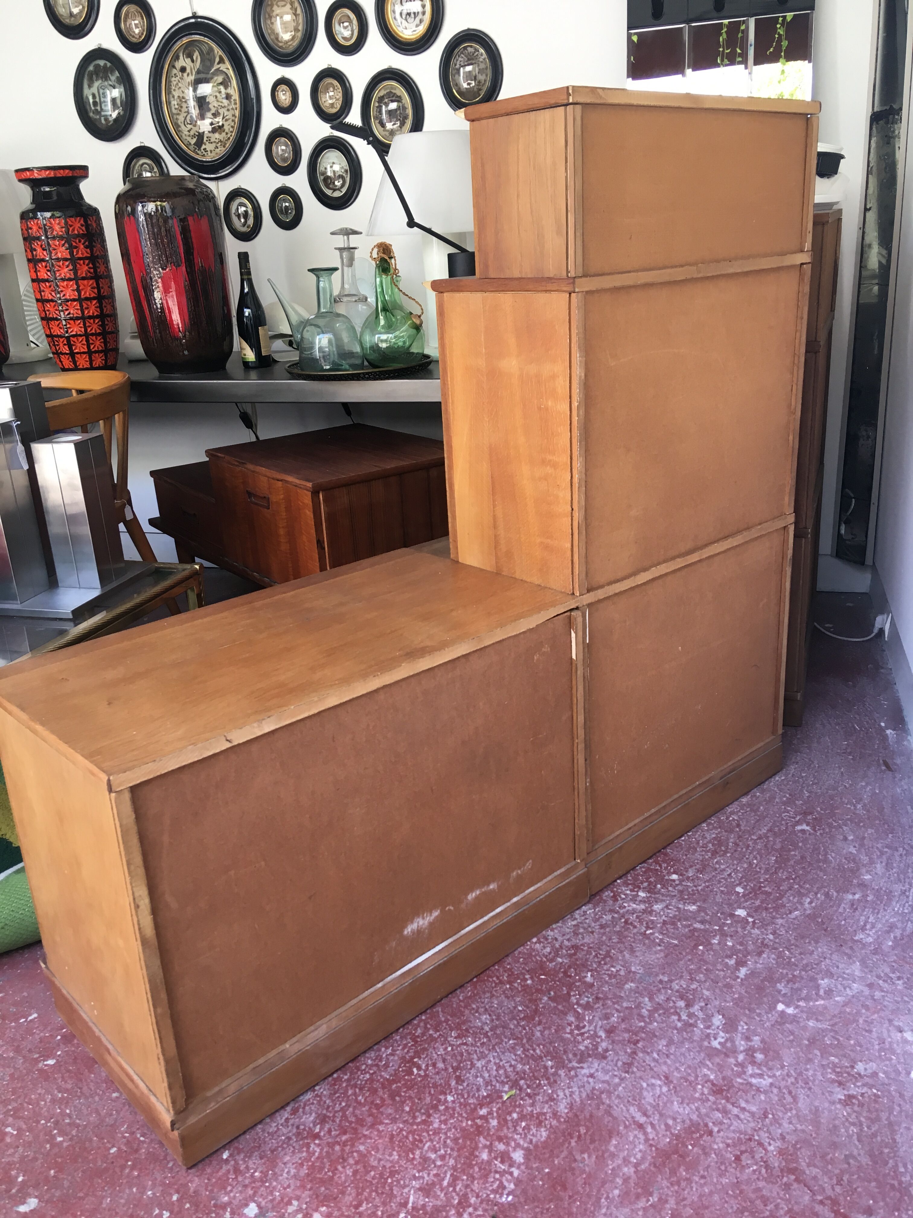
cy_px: 609
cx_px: 456
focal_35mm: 29
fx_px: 1020
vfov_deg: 61.7
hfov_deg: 48.2
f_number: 2.2
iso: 32
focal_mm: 4.15
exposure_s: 1/33
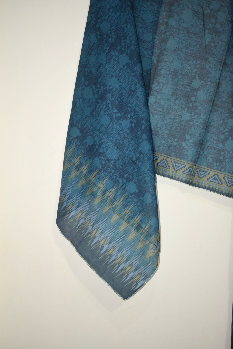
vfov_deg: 41.1
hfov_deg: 28.1
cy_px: 174
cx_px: 116
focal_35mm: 48
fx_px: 466
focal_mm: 32
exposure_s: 1/100
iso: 800
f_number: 5
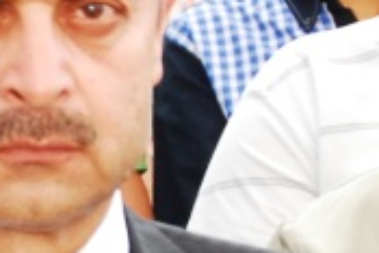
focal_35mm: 438
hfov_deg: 4.6
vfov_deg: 3.1
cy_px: 386
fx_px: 4615
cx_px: -446
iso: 500
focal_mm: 50
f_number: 5
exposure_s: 1/250
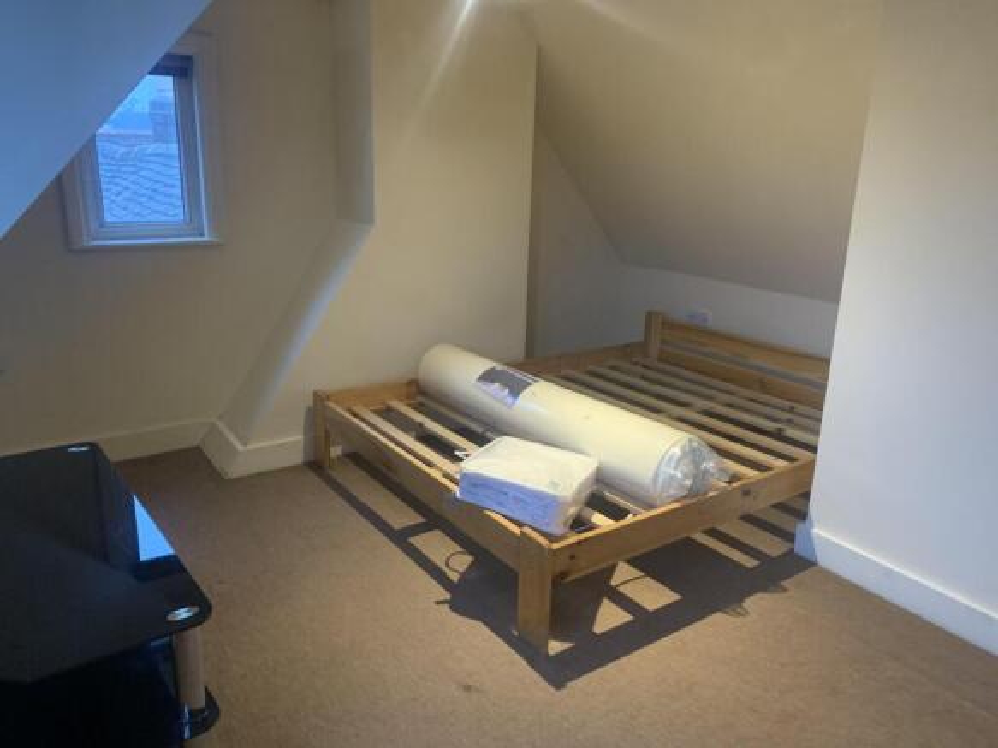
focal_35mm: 26
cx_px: 499
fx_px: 749
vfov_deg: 53.0
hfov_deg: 67.3
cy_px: 374
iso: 400
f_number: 1.8
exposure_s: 1/33
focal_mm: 4.25
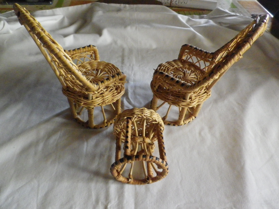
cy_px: 104
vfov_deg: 54.9
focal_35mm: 25
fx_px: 201
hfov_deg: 69.4
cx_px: 140
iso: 800
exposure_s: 1/10
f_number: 3.5
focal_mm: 4.5
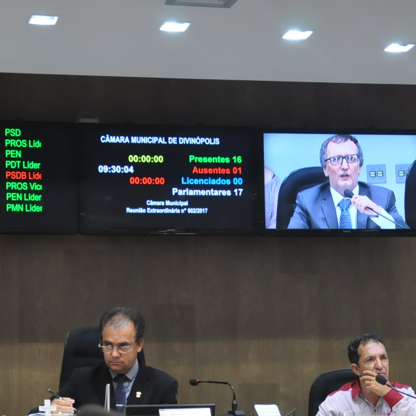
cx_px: 162
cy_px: 320
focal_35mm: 104
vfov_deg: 16.6
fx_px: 1414
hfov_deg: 16.7
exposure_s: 1/125
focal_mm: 35
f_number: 5.6
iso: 2000
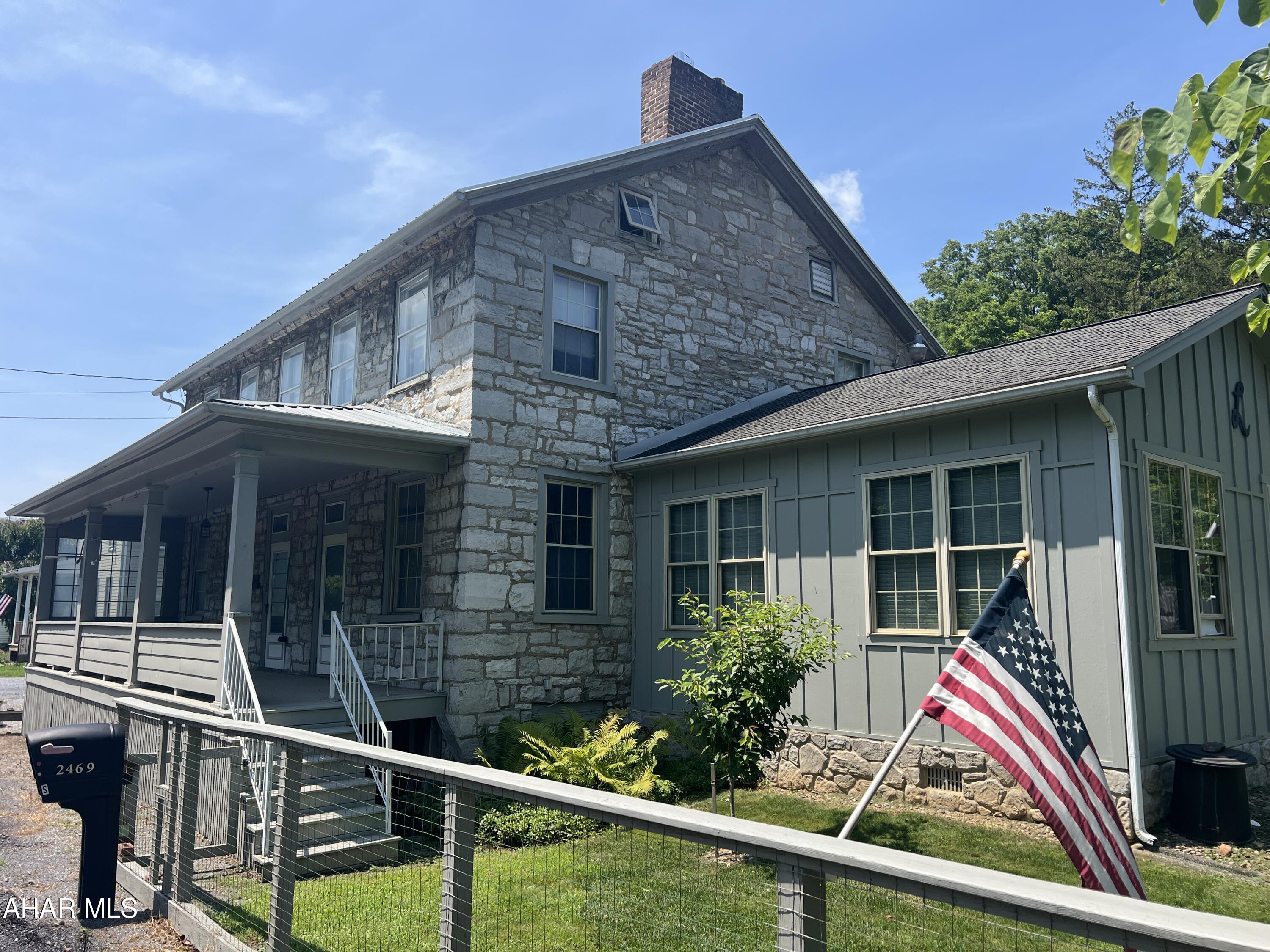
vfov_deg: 53.1
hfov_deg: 67.3
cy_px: 476
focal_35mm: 26
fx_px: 954
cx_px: 635
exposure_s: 1/2695
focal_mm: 5.7
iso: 50
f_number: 1.5
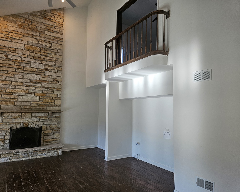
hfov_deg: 70.3
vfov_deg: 58.8
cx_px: 116
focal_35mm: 24
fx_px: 170
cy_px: 96
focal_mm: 5.4
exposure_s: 1/120
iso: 64
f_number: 1.8
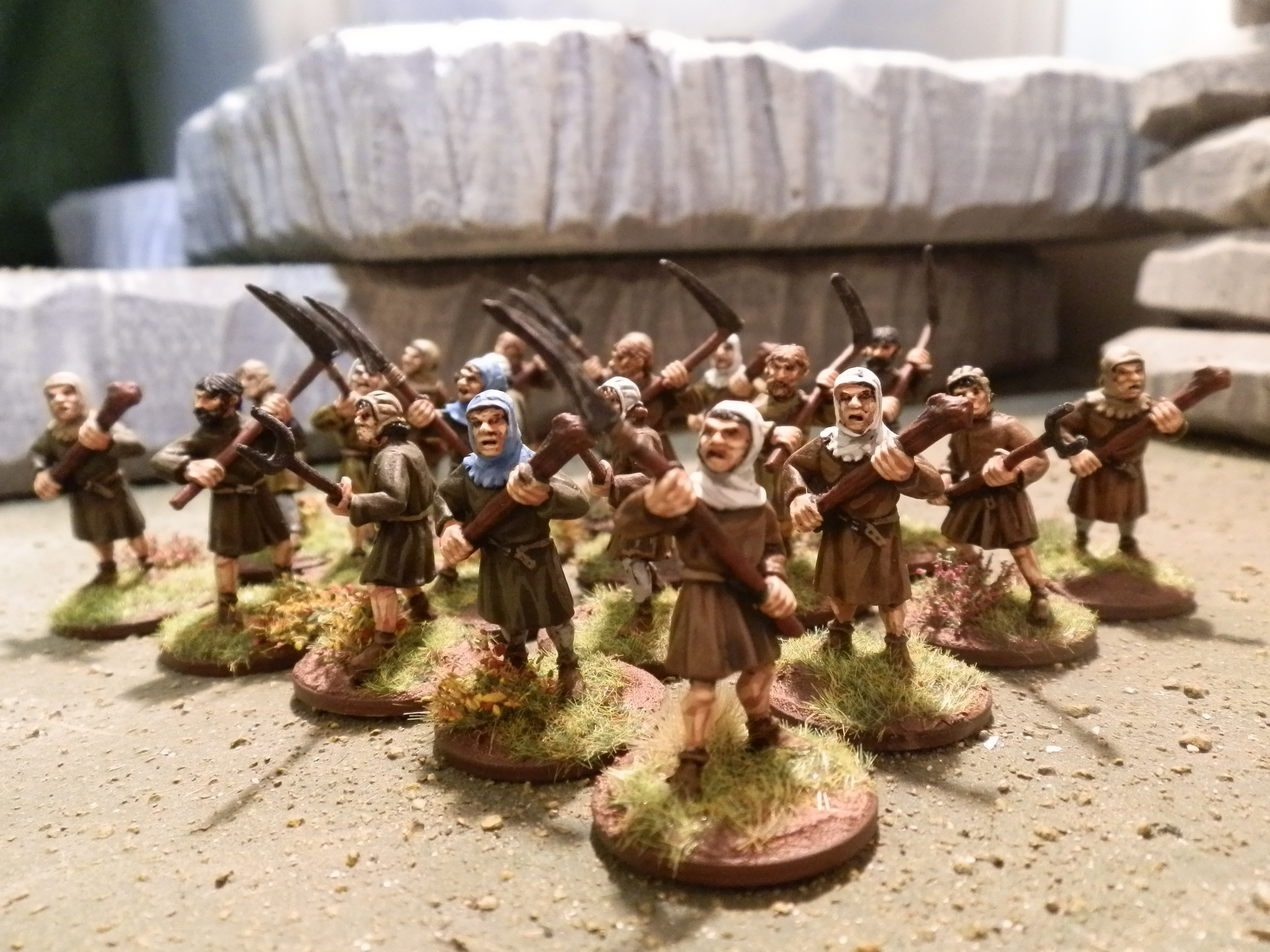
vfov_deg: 49.7
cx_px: 635
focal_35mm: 28
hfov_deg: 63.4
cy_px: 476
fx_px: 1027
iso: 400
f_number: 3.1
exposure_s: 1/30
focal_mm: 5
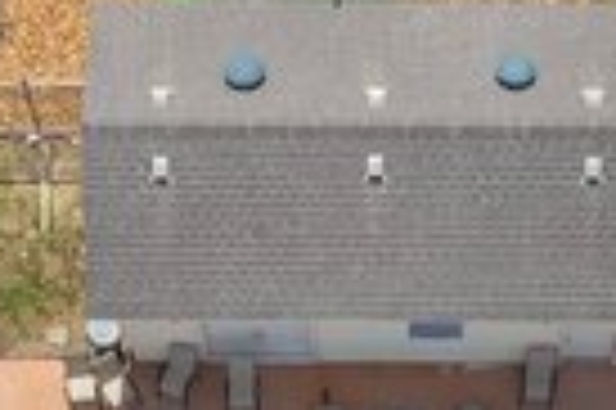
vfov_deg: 12.3
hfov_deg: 19.8
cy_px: 698
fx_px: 1760
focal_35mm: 103
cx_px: 360
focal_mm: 8.38
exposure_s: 1/1000
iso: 100
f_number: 2.8
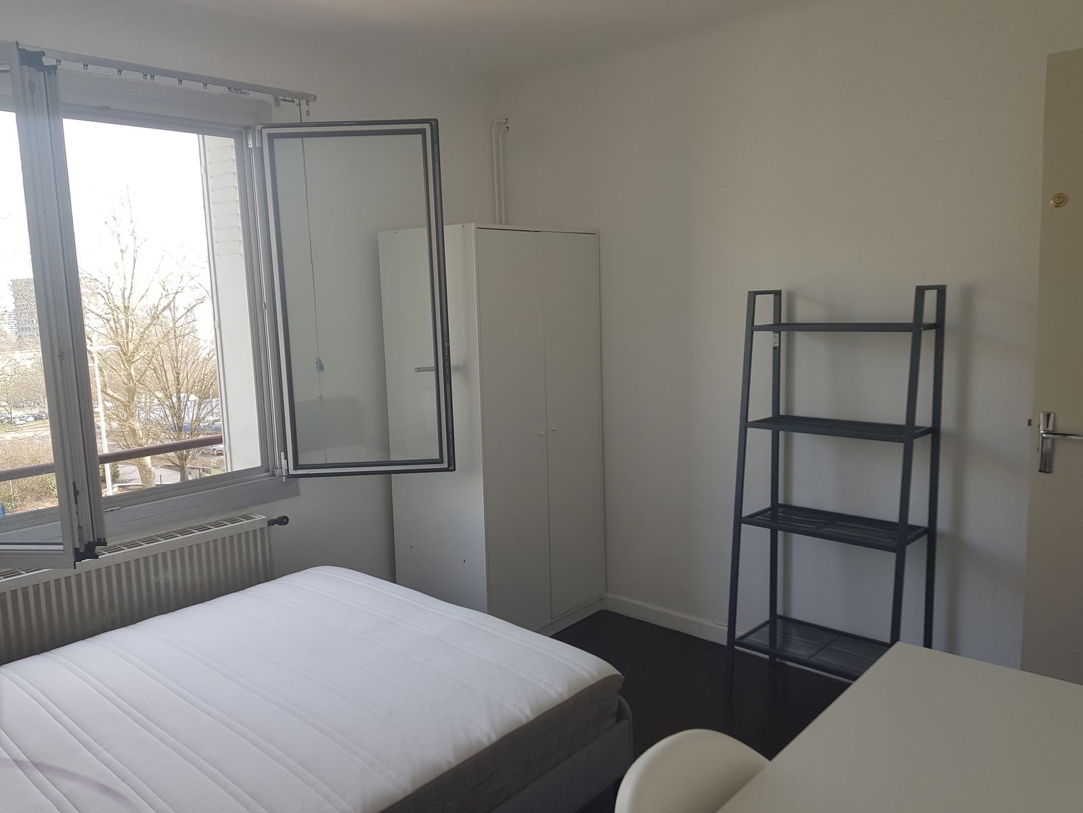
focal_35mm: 26
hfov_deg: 67.3
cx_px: 542
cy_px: 406
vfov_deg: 53.1
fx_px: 813
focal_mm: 4.2
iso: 40
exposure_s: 1/178
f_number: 1.7
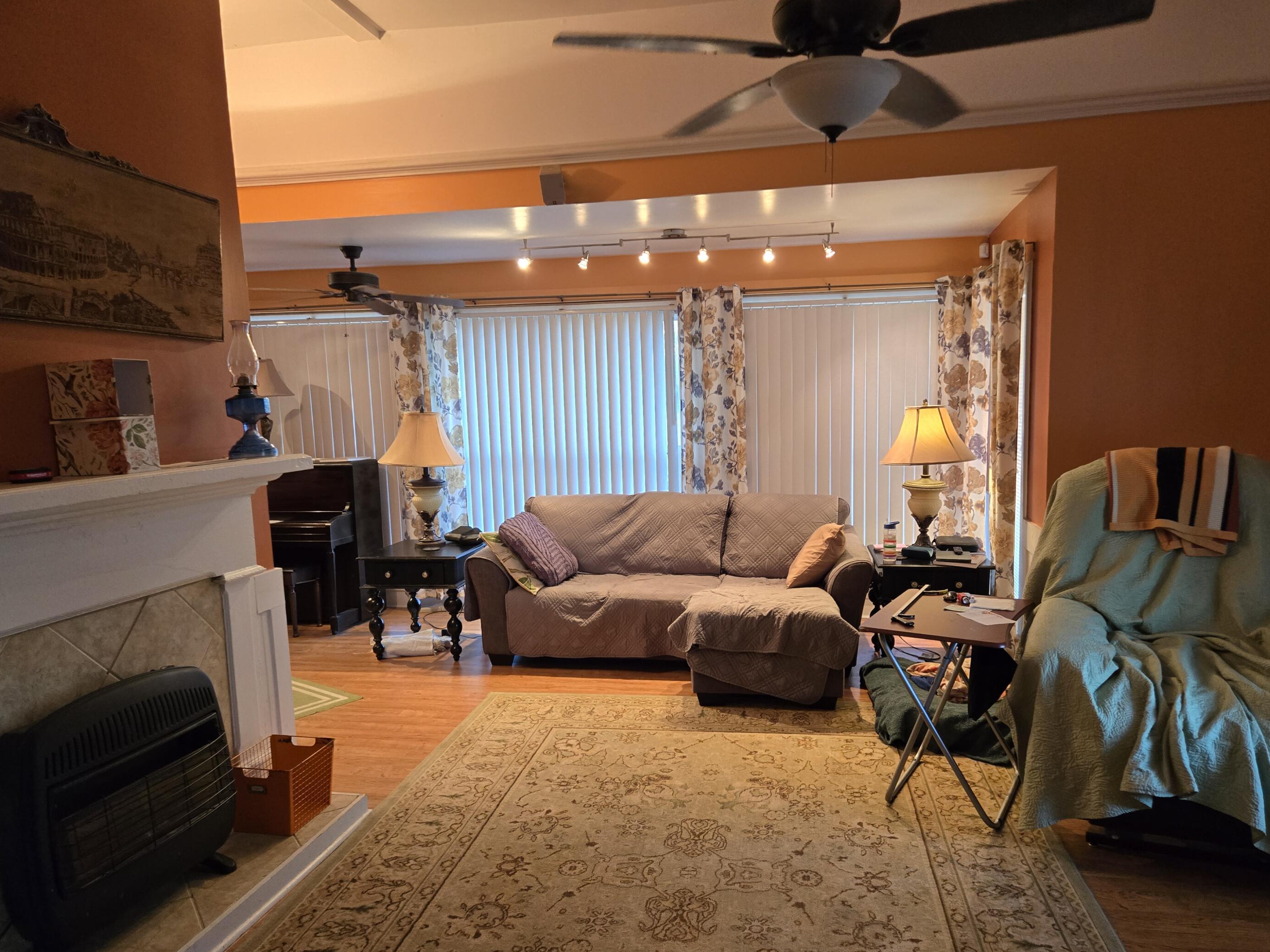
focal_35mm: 25
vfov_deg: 54.8
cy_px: 508
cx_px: 656
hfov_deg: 69.4
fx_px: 917
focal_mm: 5.4
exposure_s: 1/120
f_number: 1.8
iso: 400
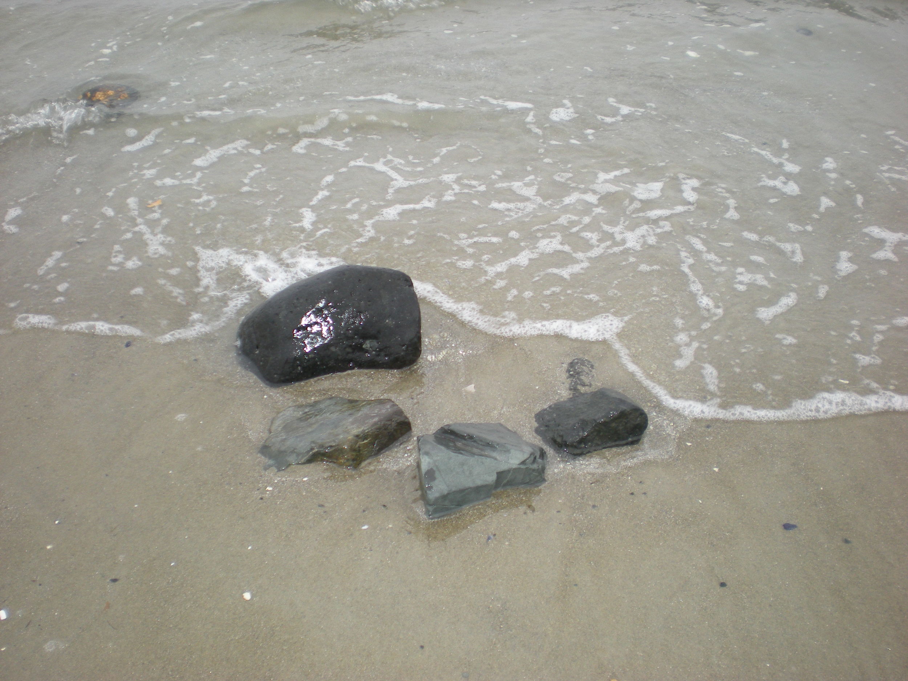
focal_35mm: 38
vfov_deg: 37.7
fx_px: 997
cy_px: 340
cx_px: 454
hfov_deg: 49.0
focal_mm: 6.3
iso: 89
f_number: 3.1
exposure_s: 1/98.8
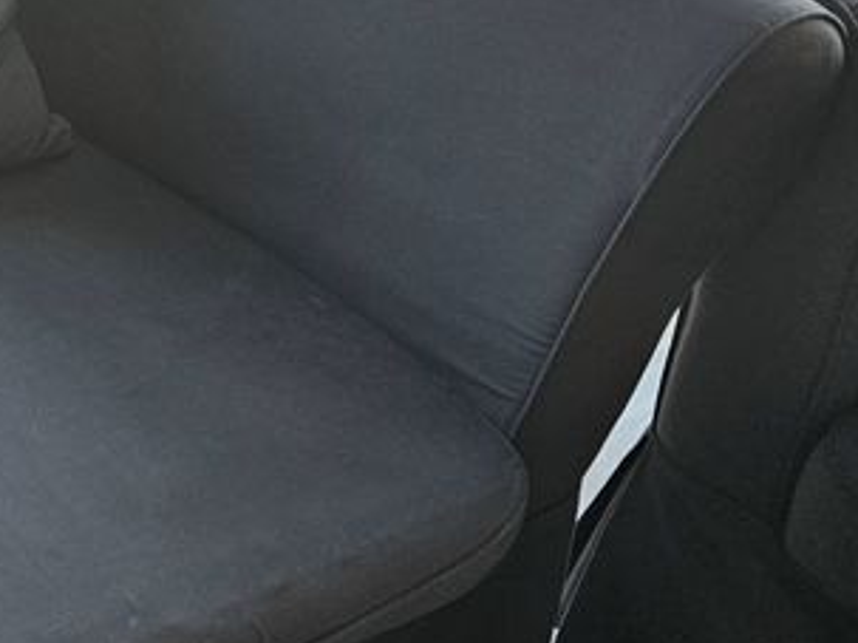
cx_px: -326
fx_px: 1883
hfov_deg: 22.3
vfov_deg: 19.3
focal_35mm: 76
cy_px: 178
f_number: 1.8
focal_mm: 5.4
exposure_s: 1/142
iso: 125
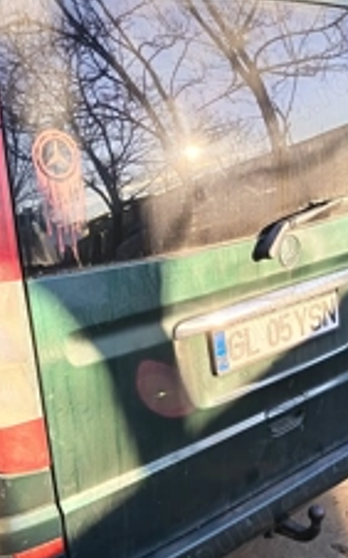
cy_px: 360
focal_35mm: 45
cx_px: 185
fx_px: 684
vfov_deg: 43.9
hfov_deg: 28.5
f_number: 1.75
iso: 323
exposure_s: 1/120
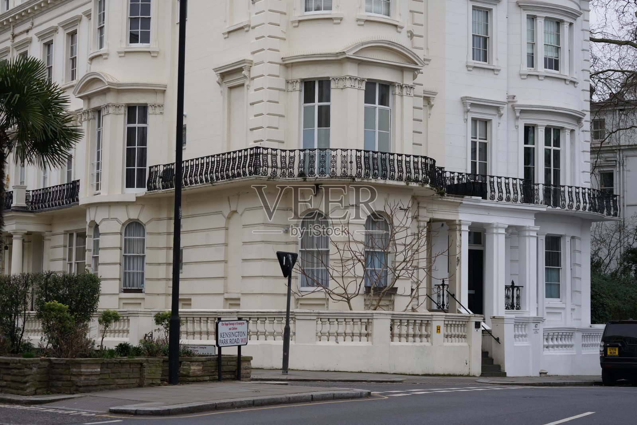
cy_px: 212
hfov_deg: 28.8
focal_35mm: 70
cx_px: 318
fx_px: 1239
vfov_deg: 19.5
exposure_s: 1/200
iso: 100
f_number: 4.5
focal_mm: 70
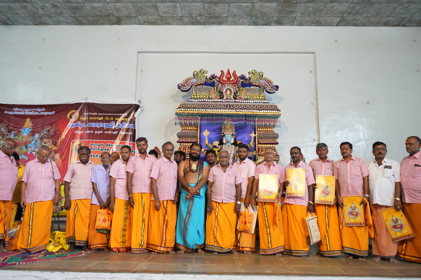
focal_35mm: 28
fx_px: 327
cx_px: 210
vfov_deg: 46.4
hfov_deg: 65.5
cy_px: 140
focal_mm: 28
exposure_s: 1/160
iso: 2000
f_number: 3.5
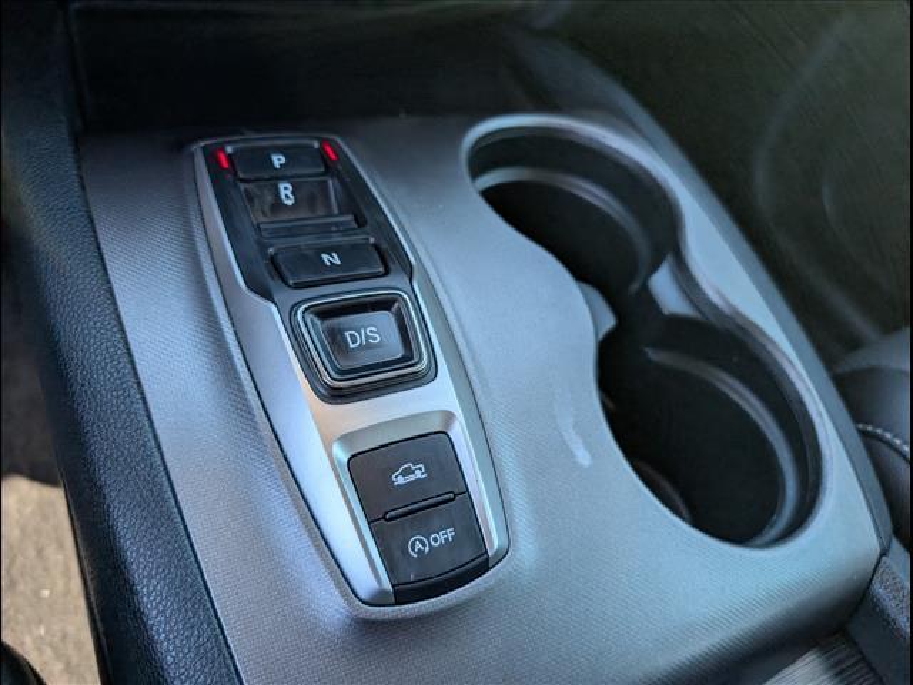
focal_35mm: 24
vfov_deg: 56.8
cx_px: 456
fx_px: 633
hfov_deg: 71.6
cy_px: 342
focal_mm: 6.9
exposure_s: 1/128
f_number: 1.68
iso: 80
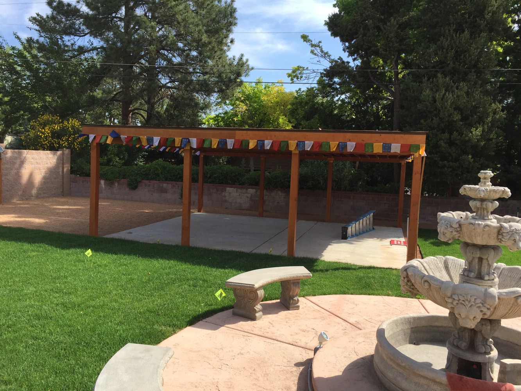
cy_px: 196
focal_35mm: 29
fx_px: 437
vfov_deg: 48.2
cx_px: 260
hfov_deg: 61.7
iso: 32
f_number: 2.2
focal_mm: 4.15
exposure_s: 1/1199
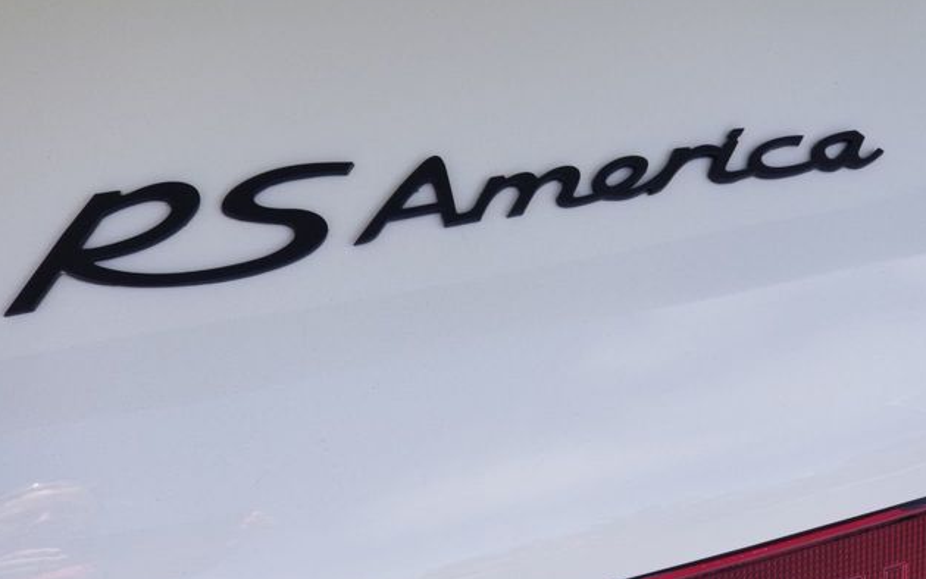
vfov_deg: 23.1
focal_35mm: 56
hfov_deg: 36.3
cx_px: 462
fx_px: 1413
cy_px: 313
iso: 25
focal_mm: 6
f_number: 2.4
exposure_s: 1/267
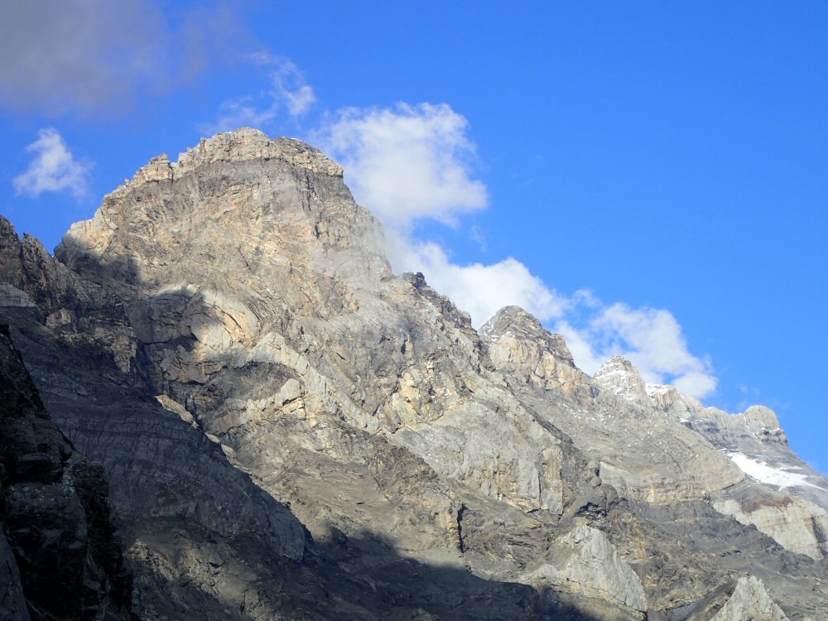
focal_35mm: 100
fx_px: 2392
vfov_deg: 14.8
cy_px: 310
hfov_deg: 19.6
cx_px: 414
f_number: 6.3
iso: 100
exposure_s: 1/250
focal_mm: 18
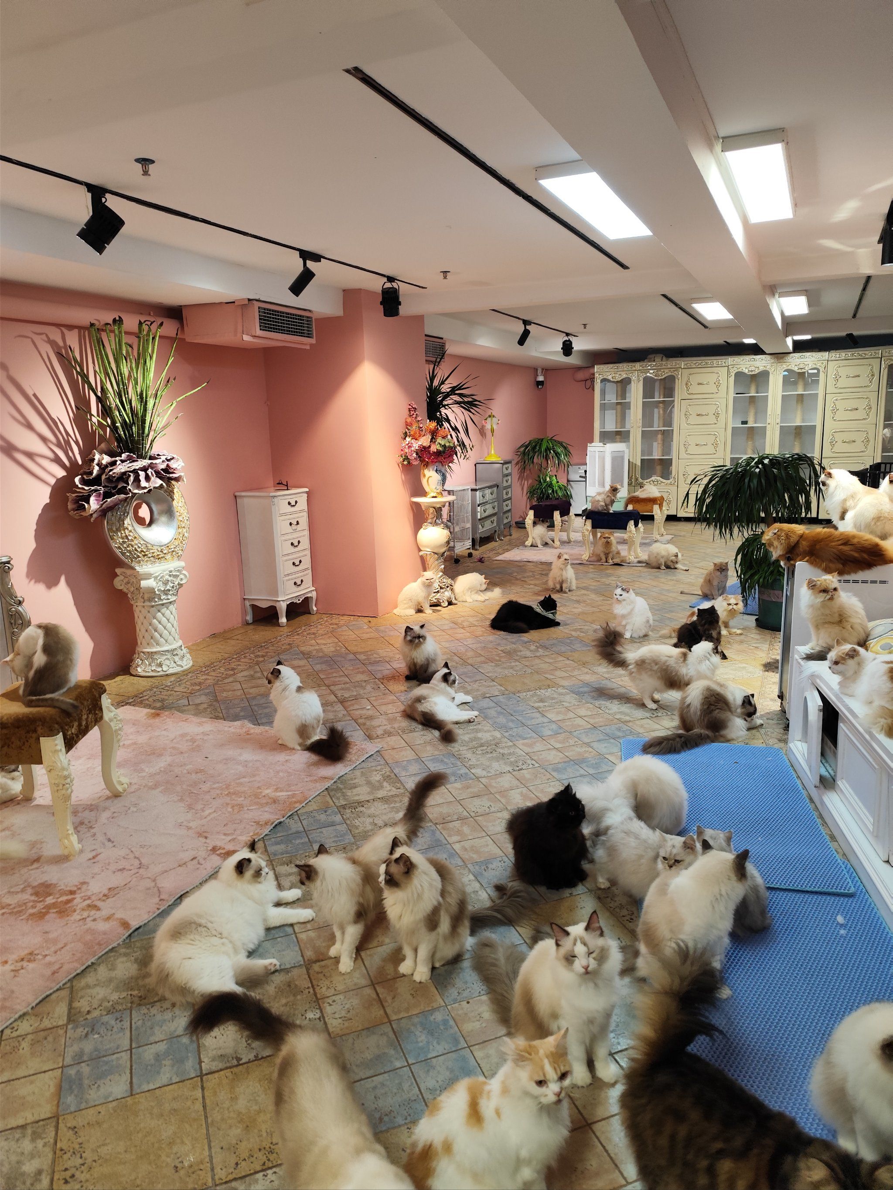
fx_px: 791
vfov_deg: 73.9
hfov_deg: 58.9
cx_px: 446
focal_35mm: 23
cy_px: 595
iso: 200
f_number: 1.65
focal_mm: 6.14
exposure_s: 1/100
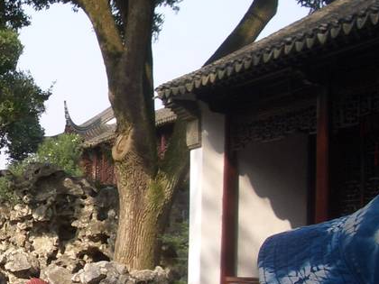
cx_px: -80
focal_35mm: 100
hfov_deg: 18.6
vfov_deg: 14.8
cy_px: 197
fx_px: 1095
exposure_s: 1/200
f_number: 4.3
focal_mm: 5.8
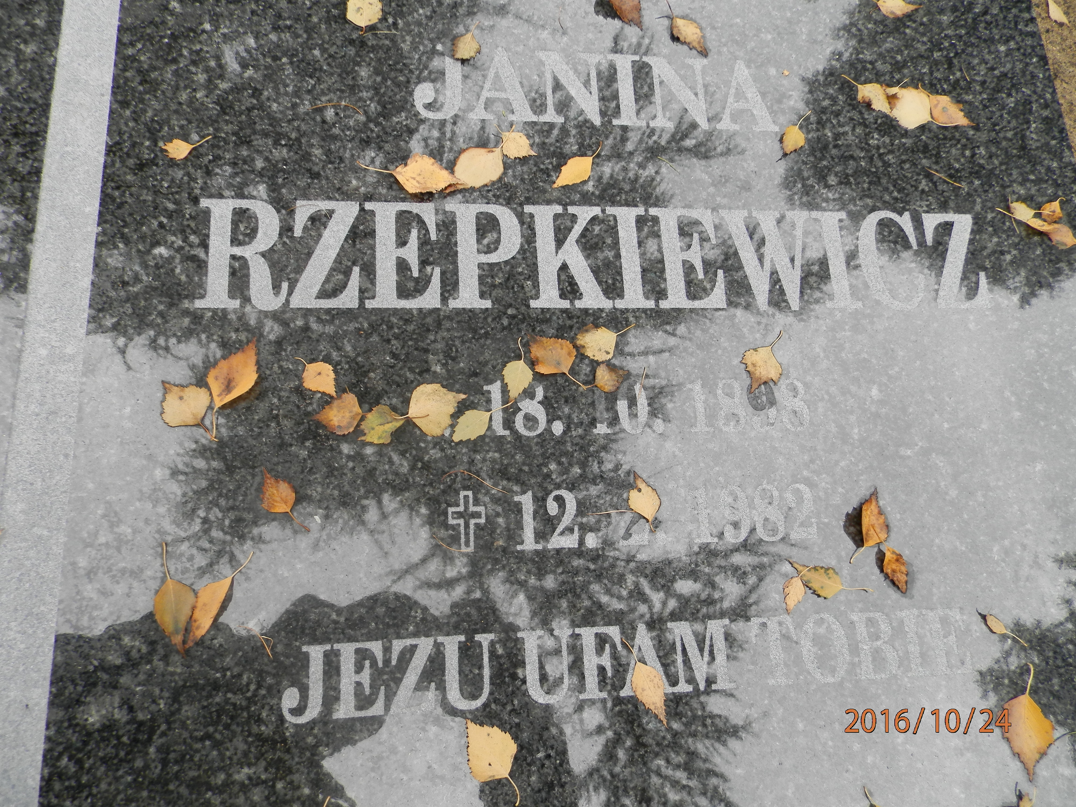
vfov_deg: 54.9
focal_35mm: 25
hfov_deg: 69.4
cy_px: 404
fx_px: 777
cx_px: 538
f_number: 3.1
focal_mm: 4.5
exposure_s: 1/60
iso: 80
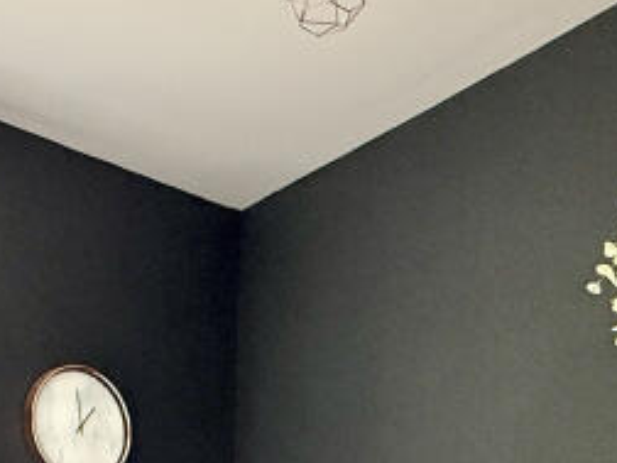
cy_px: 681
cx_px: 181
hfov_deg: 33.3
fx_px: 1016
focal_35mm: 57
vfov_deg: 21.7
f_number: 2.2
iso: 320
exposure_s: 1/50
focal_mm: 2.22
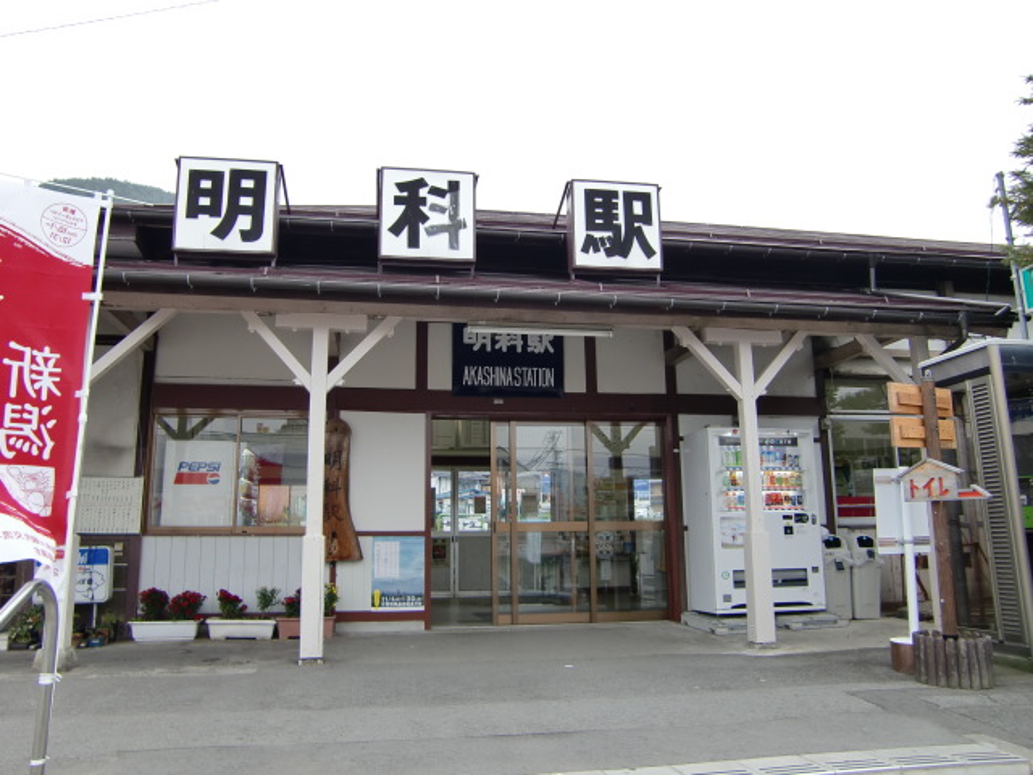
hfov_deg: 63.4
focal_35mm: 28
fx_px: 836
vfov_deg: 49.7
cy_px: 388
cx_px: 516
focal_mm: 4.9
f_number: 2.6
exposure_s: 1/250
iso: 64
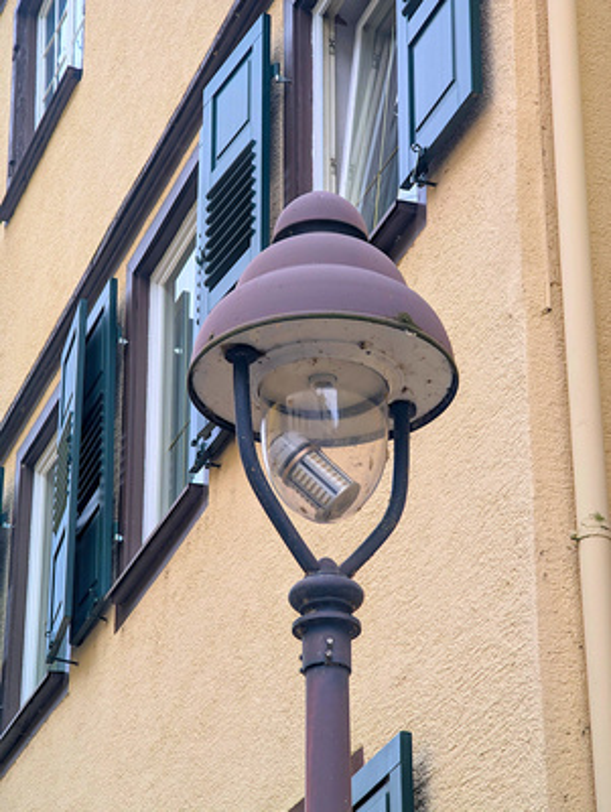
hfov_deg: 14.0
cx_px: 306
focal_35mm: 106
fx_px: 2489
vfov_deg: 18.5
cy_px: 406
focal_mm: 19
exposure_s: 1/80.1
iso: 63
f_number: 3.5
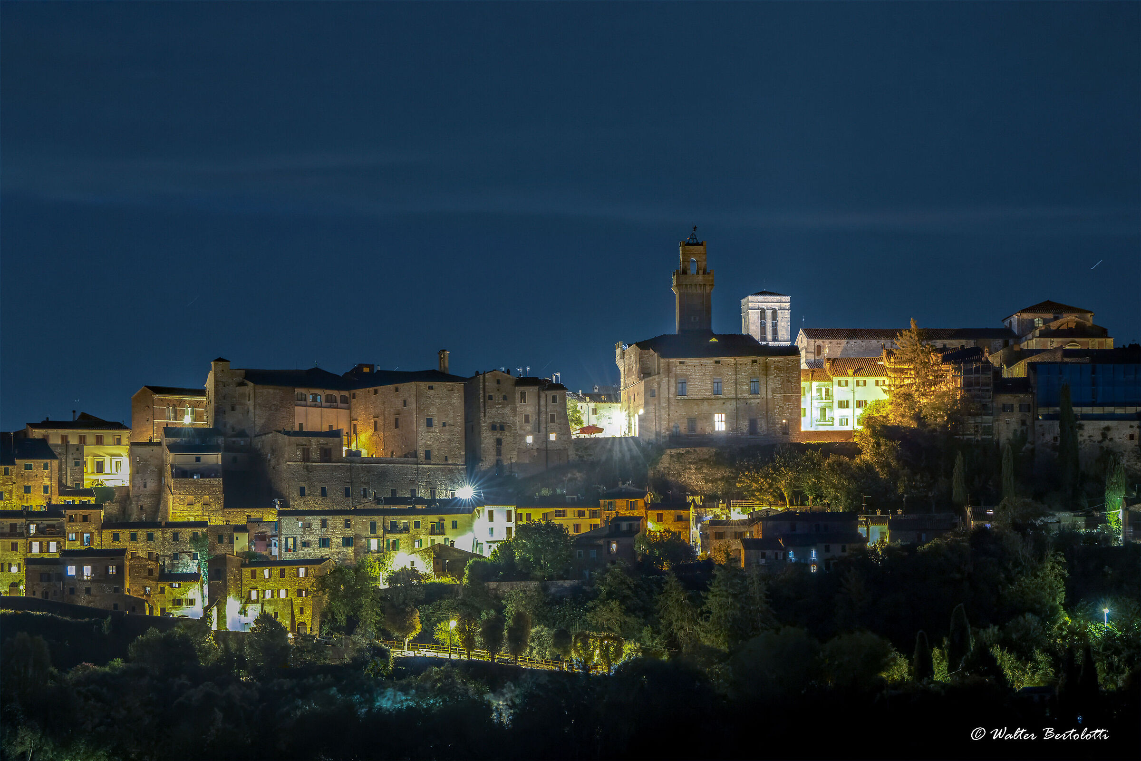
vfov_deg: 3.4
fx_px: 12677
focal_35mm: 400
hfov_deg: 5.2
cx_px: 570
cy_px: 380
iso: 2500
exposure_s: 15
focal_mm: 400
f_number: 8
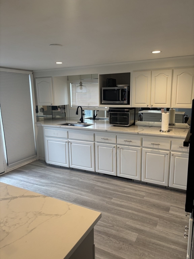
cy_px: 130
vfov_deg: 67.3
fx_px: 194
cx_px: 97
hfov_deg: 53.1
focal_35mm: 26
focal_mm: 5.96
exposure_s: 1/120
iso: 125
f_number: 1.6
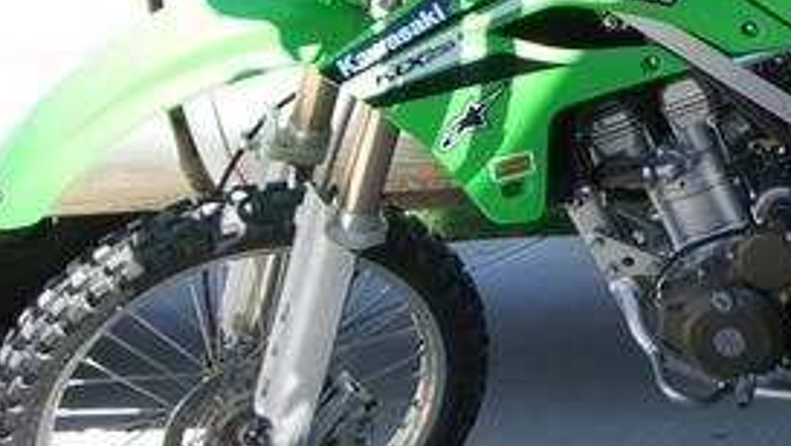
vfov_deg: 12.4
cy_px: 55
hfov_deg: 20.9
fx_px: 2036
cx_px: 872
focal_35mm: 97
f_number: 4.3
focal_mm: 6.2
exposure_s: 1/160
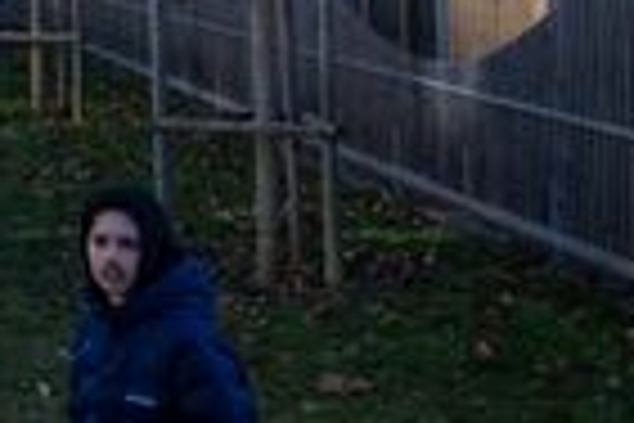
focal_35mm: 146
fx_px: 2571
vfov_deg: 9.2
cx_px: -495
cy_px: -198
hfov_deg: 12.8
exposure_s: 1/1250
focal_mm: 38
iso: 400
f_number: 5
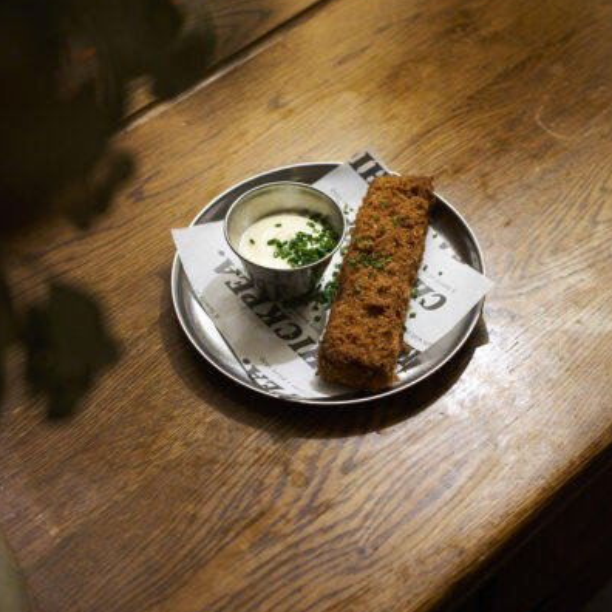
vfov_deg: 25.7
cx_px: 306
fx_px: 1340
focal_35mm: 67
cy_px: 270
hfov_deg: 25.7
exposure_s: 1/200
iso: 2500
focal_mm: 35
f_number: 2.8
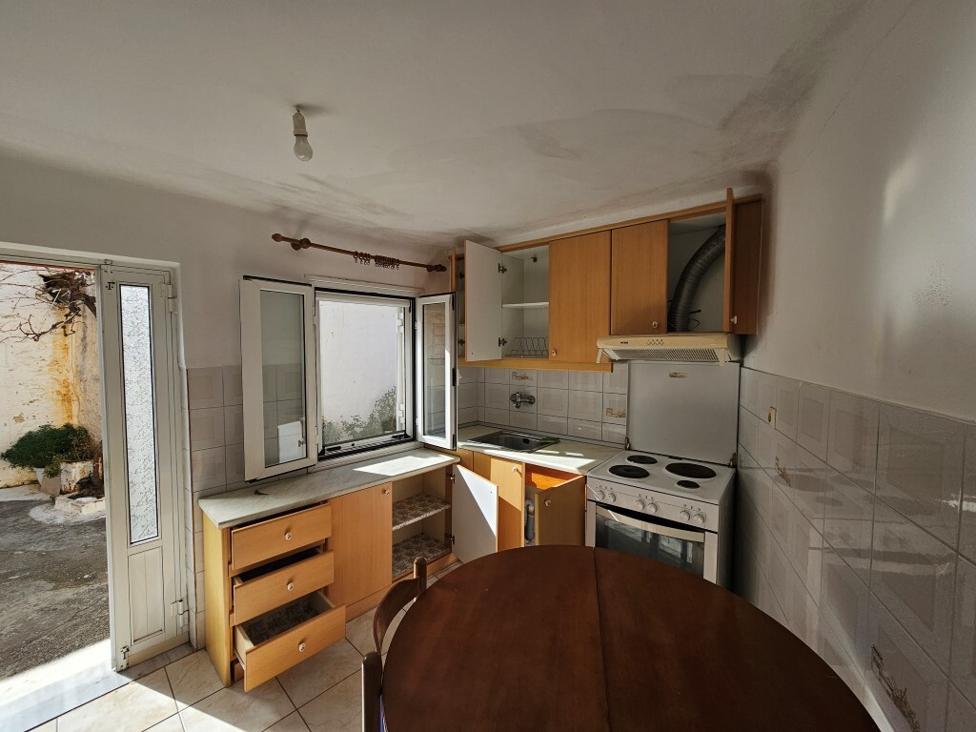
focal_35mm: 13
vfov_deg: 89.9
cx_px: 488
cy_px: 366
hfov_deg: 106.2
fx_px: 367
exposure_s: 1/968
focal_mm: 2.2
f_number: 2.2
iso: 50
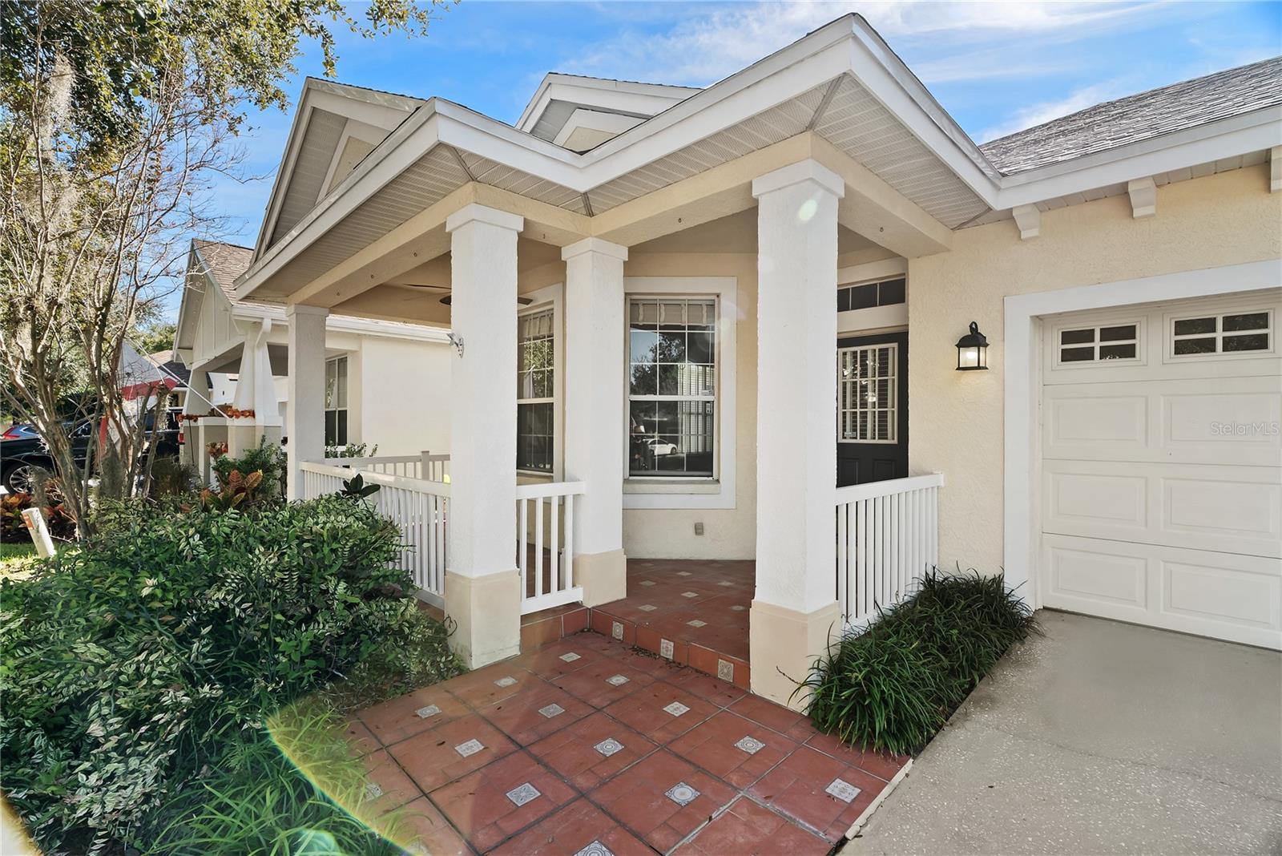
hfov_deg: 96.7
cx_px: 641
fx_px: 570
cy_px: 428
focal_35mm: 16
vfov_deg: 73.8
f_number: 9
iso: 100
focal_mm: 16
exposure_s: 1/10
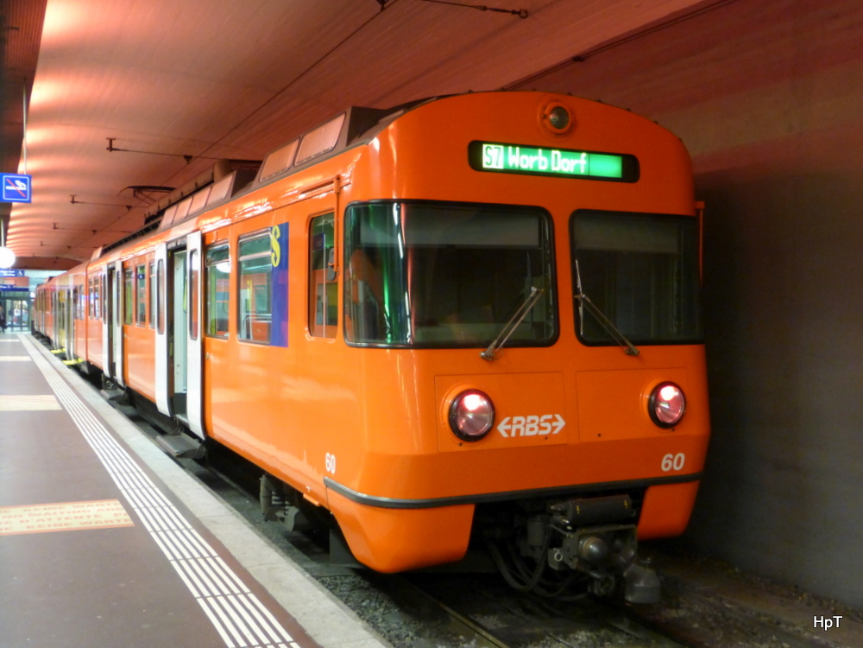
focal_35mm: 35
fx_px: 873
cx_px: 432
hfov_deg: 52.6
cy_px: 324
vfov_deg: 40.7
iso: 400
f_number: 3.7
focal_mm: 6.1
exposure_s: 1/6
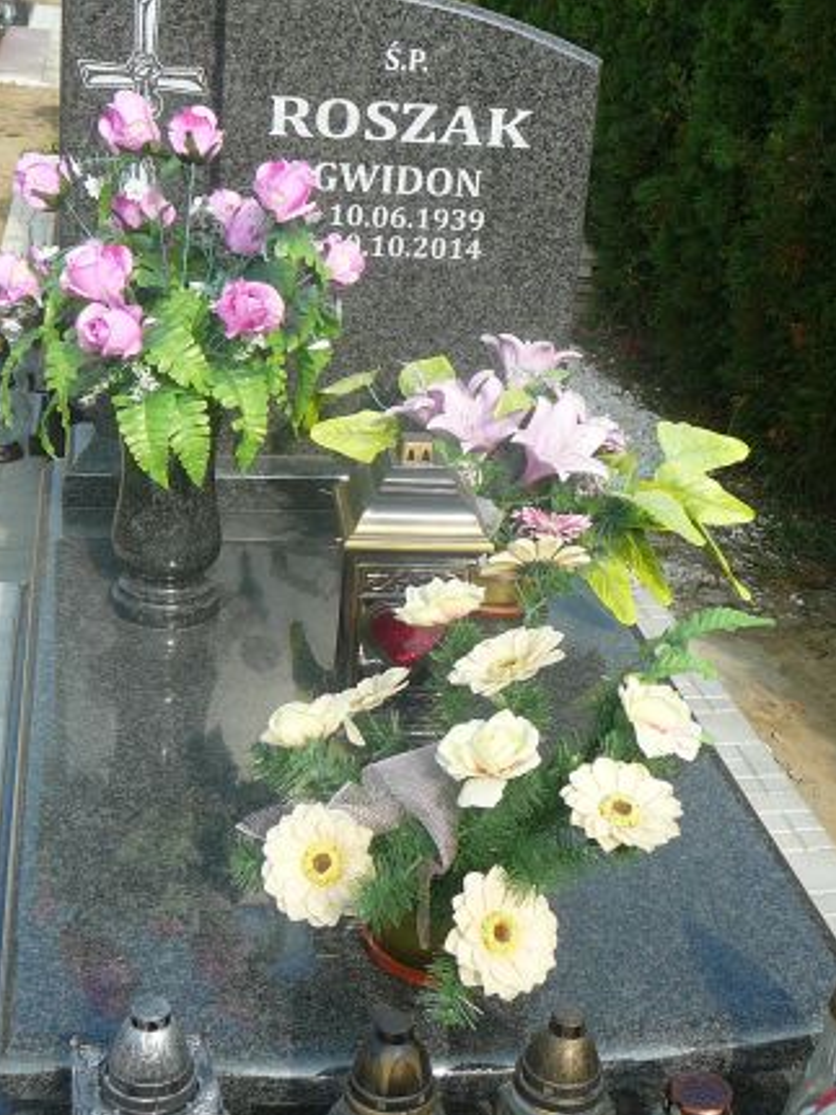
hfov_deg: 28.0
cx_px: 432
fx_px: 1675
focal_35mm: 52
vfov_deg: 36.8
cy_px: 536
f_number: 2.8
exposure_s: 1/640
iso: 80
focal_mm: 5.2
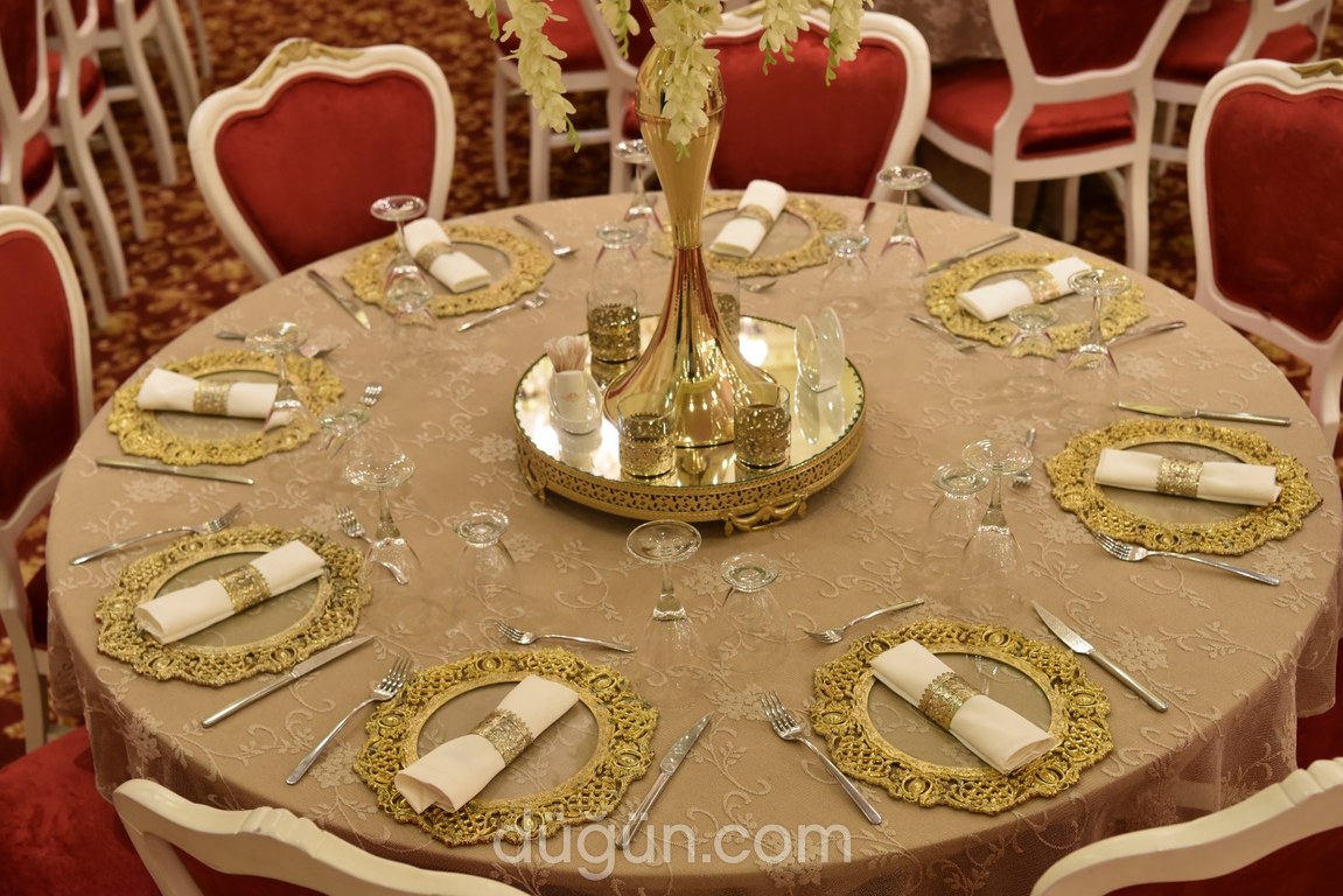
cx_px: 672
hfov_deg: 38.2
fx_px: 1940
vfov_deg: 26.0
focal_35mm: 52
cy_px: 448
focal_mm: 52
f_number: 5
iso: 1600
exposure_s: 1/100
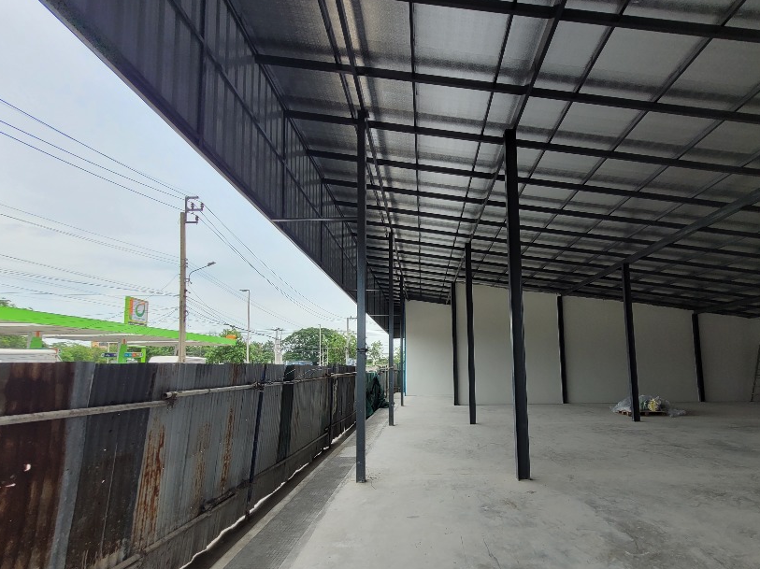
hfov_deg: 94.2
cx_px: 418
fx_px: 351
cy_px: 339
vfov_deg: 77.2
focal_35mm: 16
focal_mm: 1.74
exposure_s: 1/451
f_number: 2.2
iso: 40
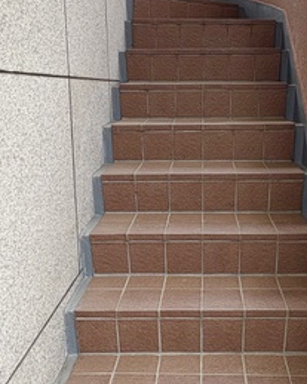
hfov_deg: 39.8
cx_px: 197
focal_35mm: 37
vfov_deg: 48.9
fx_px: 420
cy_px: 161
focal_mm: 2.22
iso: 64
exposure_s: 1/232
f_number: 2.2
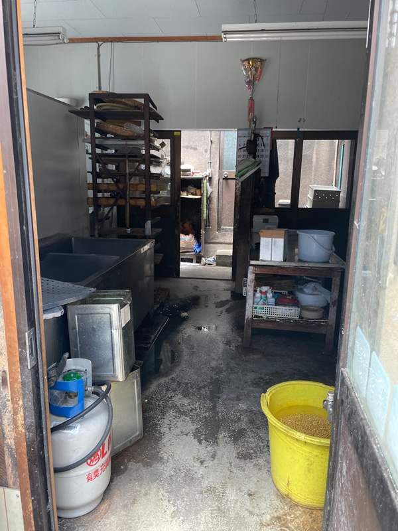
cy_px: 266
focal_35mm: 26
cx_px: 199
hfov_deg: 53.1
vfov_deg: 67.3
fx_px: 399
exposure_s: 1/121
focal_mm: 4.2
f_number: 1.6
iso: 80
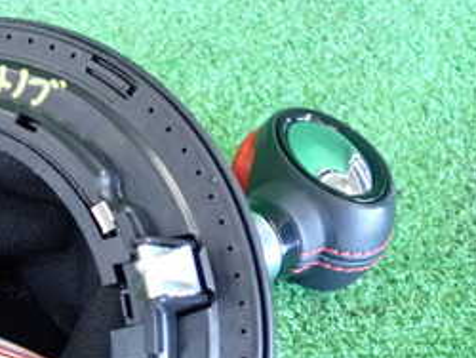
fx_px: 991
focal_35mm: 72
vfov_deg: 19.8
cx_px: -70
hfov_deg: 24.8
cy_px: 364
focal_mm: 5.4
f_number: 2.3
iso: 1250
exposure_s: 1/125
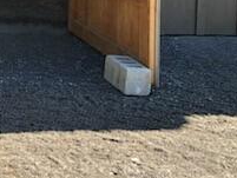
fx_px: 610
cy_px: -59
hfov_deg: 19.7
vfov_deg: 15.7
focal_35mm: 89
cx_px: -98
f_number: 1.8
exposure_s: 1/122
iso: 20
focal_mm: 3.99
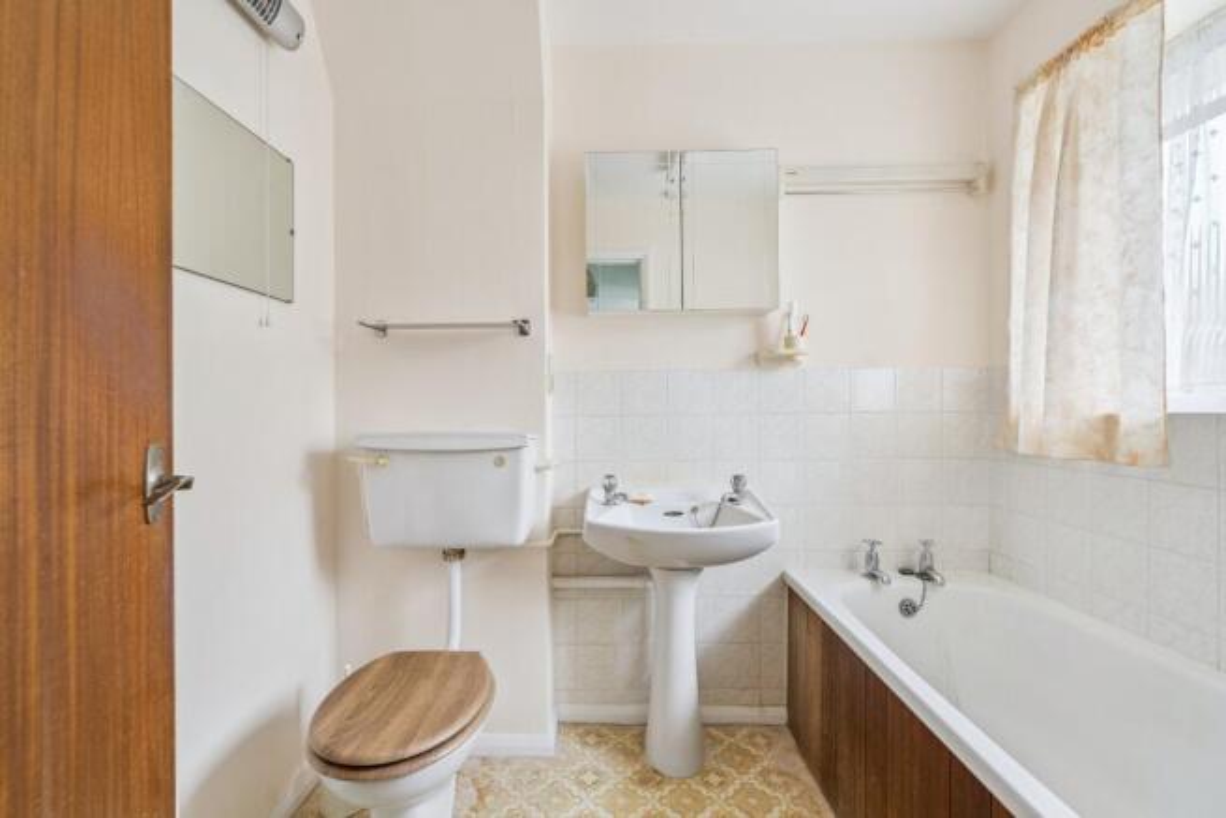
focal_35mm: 16
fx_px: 545
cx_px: 613
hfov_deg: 96.7
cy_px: 409
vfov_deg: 73.8
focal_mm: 16
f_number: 5.6
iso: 500
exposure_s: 1/20
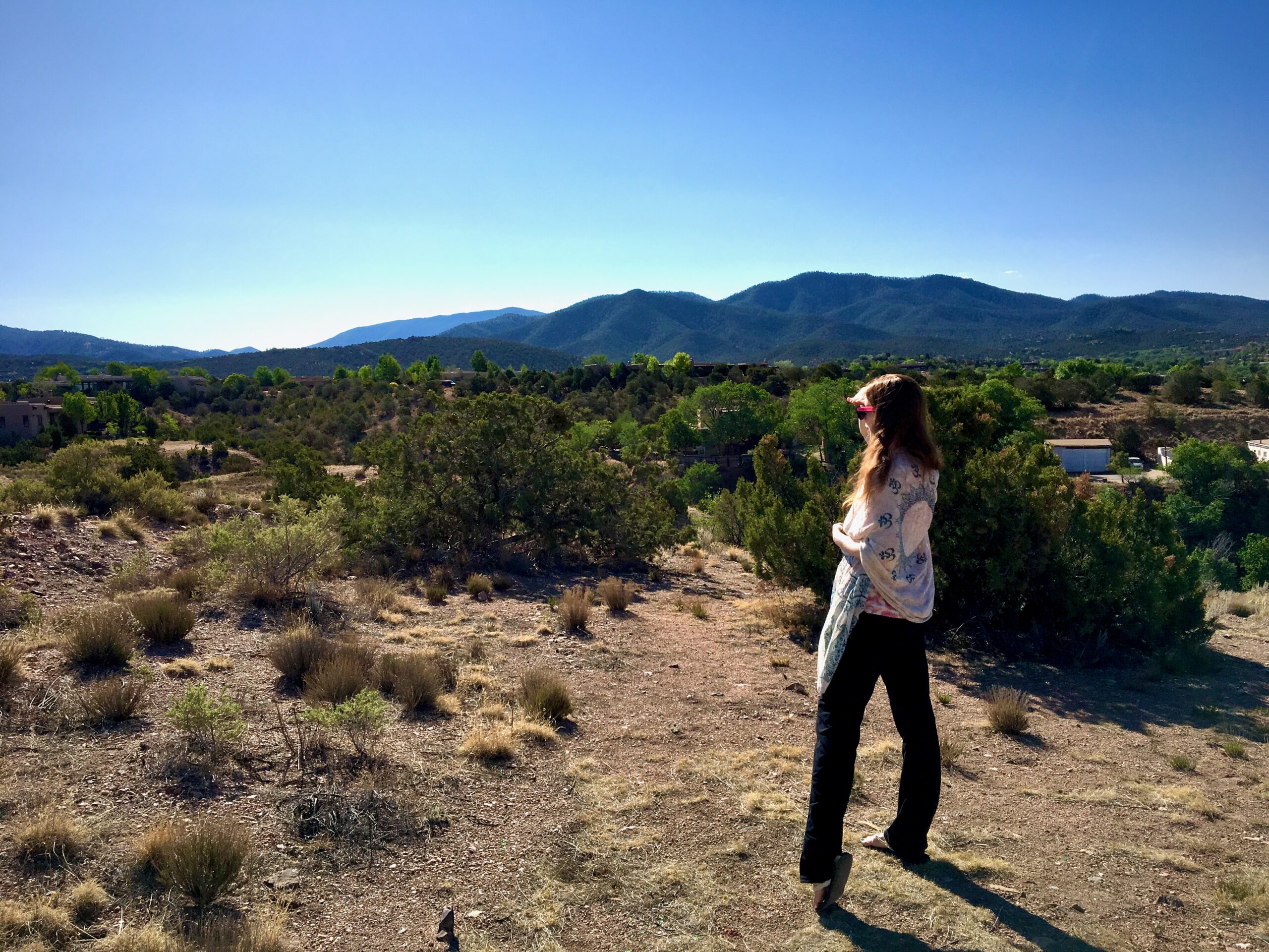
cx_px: 634
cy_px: 476
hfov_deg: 61.7
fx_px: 1063
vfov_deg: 48.2
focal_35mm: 29
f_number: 2.2
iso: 25
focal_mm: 4.15
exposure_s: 1/3077
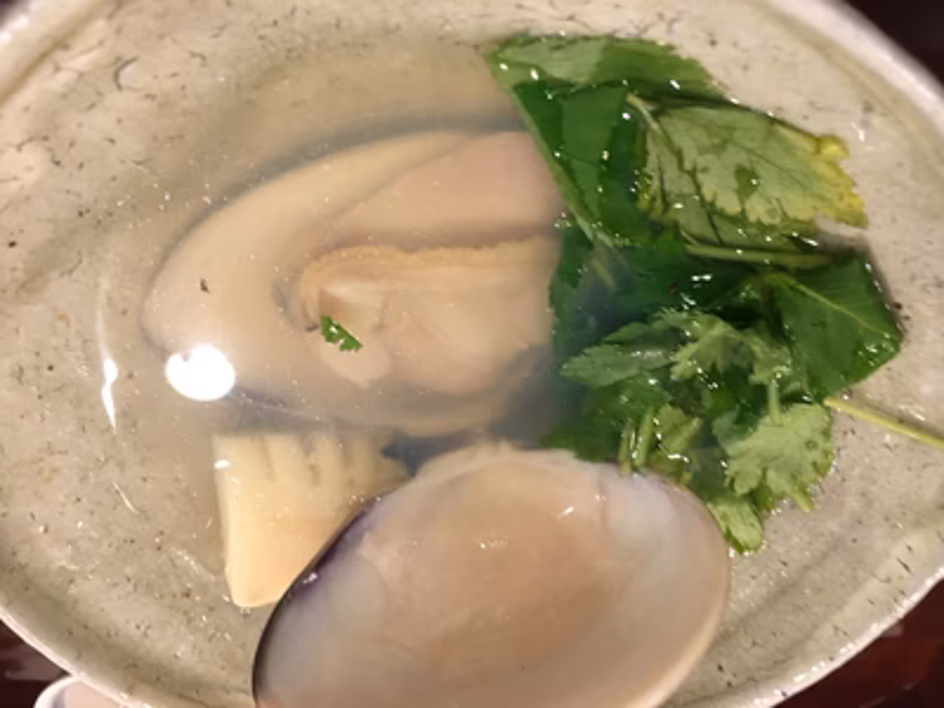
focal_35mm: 29
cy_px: 354
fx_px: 791
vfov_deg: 48.2
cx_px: 472
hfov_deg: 61.7
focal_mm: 4.15
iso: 200
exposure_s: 1/17
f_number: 2.2
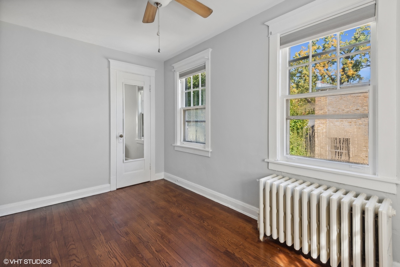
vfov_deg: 73.8
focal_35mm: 16
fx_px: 178
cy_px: 134
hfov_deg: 96.7
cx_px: 200
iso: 320
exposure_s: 1/30
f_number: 8
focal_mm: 16
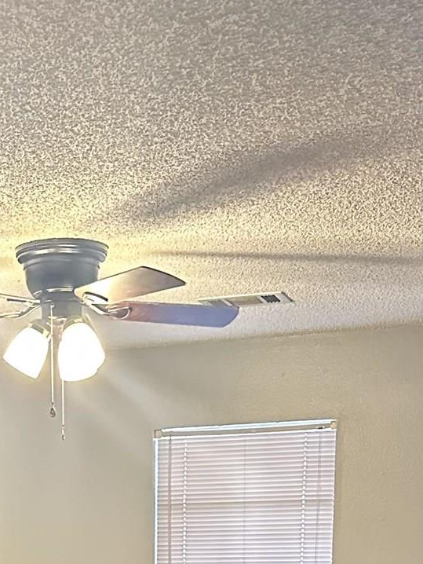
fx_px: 1254
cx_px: 47
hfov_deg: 18.8
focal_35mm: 77
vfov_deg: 22.0
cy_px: 786
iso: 1000
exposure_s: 1/40
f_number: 1.78
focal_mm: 6.86
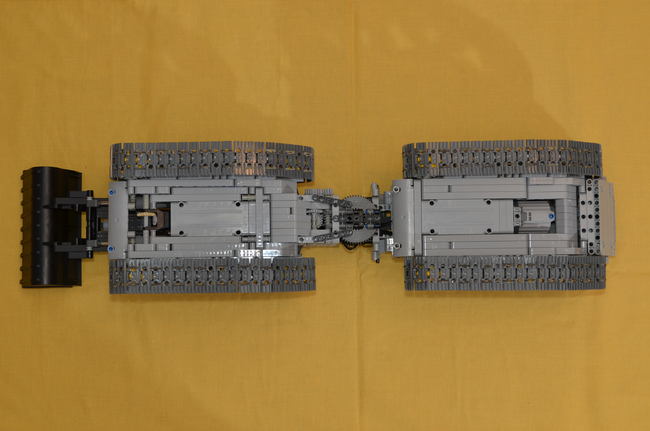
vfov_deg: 25.0
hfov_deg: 36.9
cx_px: 325
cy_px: 216
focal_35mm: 54
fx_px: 973
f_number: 7.1
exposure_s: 1/60
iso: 100
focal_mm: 36
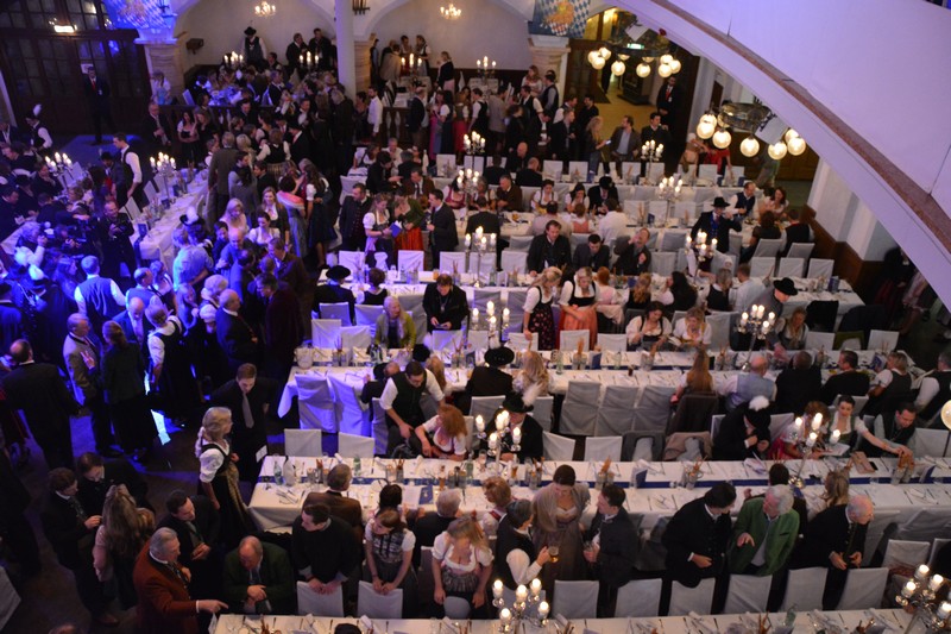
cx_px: 476
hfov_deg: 67.4
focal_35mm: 27
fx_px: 713
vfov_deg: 47.9
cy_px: 317
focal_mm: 18
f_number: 3.5
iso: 3200
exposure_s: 1/25
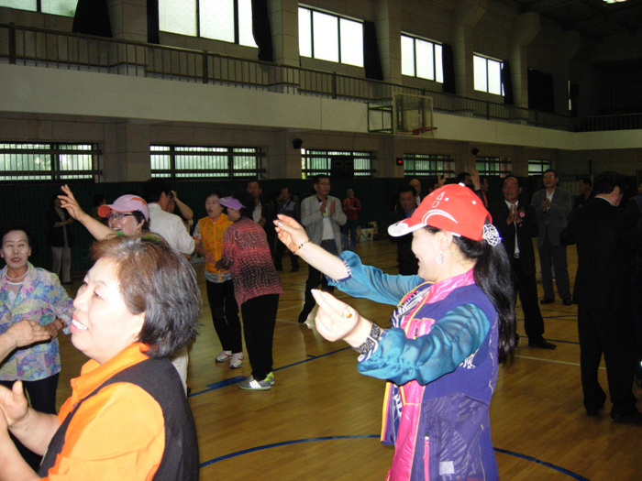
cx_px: 321
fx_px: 668
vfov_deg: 39.7
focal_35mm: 36
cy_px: 240
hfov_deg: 51.4
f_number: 2.7
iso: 200
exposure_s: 1/181
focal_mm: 7.5
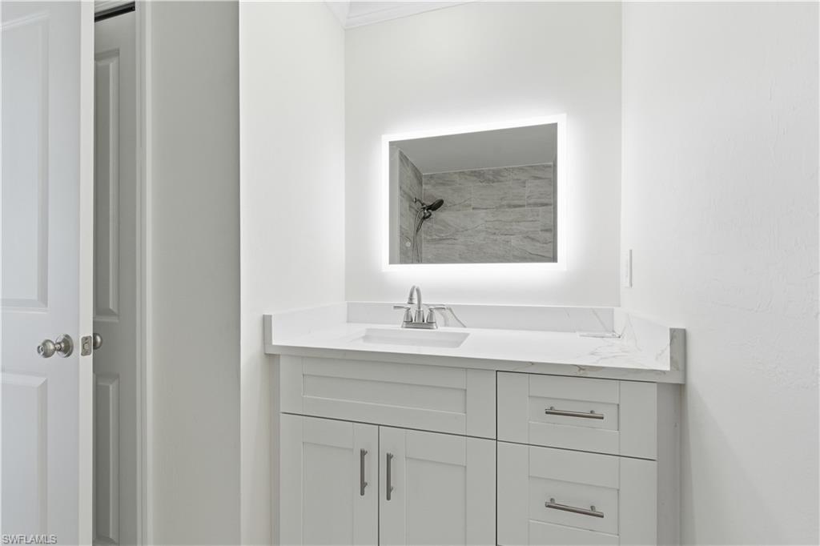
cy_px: 273
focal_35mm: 16
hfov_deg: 96.8
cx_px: 410
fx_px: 364
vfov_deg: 73.7
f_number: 8
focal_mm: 16
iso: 200
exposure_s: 1/100
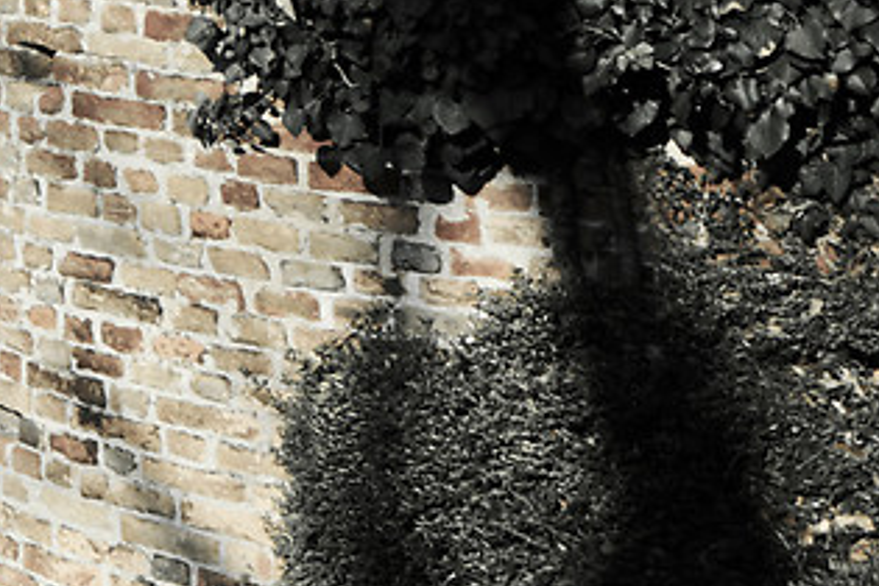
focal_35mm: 137
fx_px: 3345
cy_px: -441
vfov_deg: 9.6
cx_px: -1448
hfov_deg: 11.4
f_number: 6.3
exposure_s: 1/320
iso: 100
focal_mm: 18
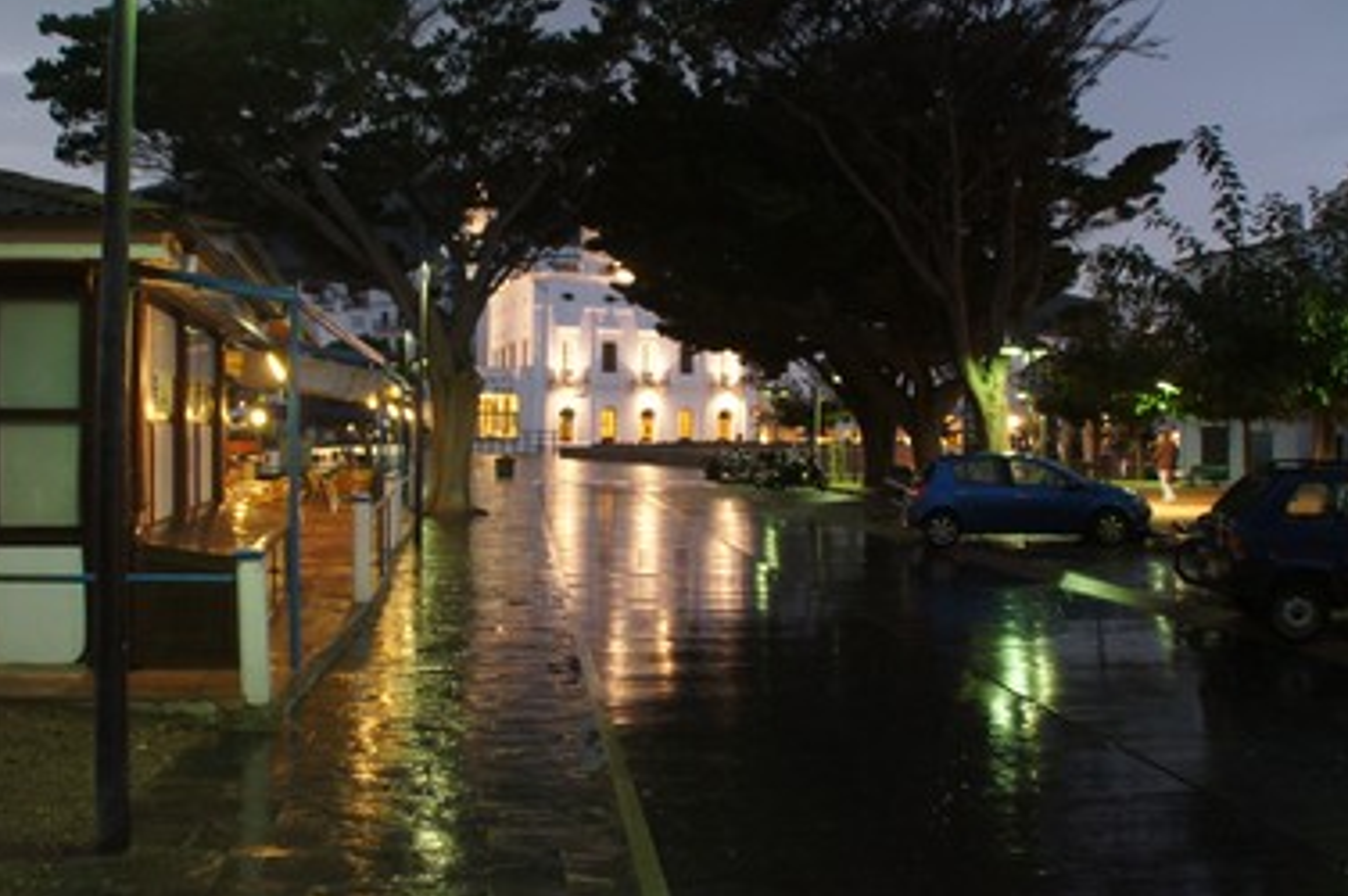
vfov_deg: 39.9
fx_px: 1235
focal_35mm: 33
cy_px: 418
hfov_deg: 57.2
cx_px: 631
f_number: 3.5
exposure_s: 1/30
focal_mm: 18
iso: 4000
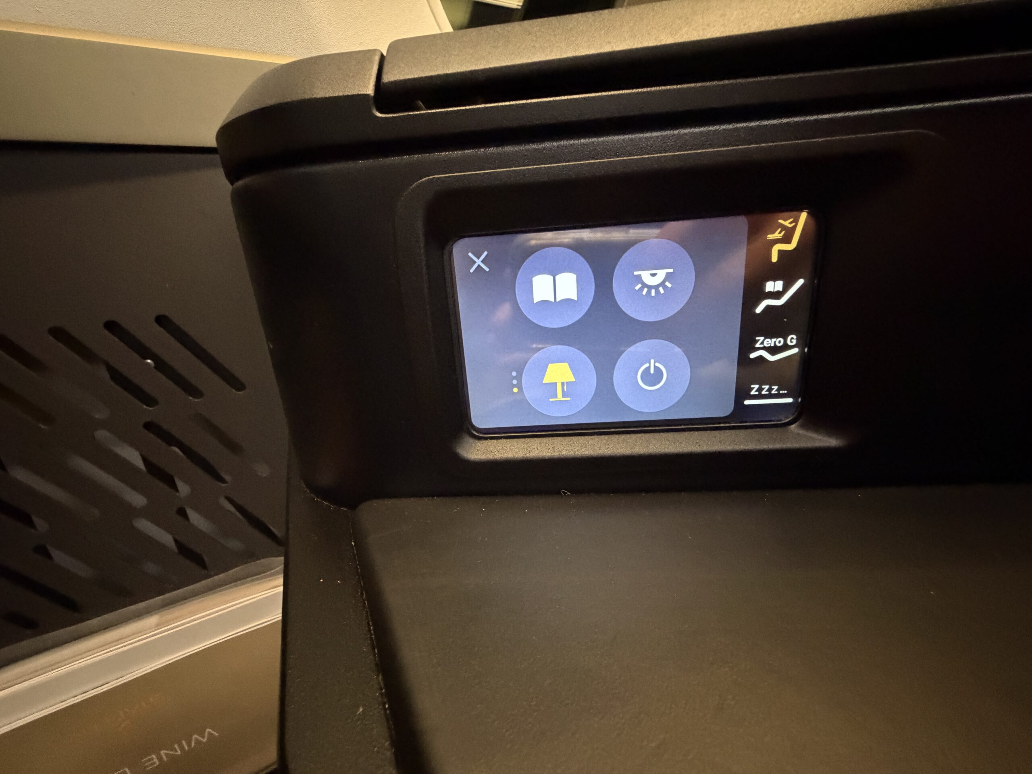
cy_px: 387
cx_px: 516
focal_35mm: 14
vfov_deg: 85.7
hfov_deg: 102.1
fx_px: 417
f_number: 2.2
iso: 1600
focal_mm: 2.22
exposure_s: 1/35
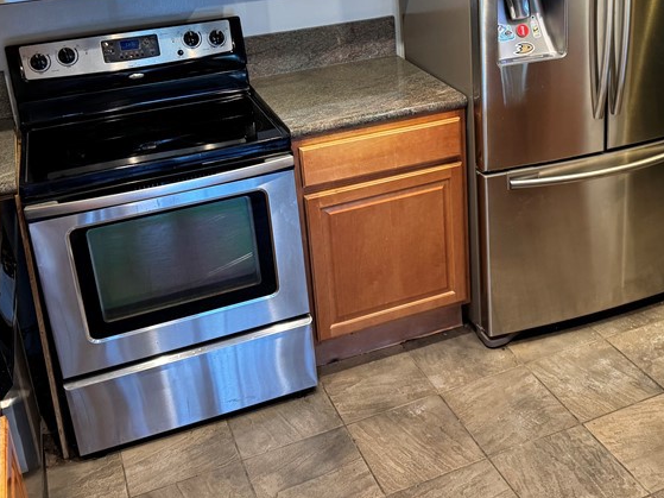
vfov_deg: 32.2
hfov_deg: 42.7
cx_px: 409
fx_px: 844
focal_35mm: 44
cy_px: 121
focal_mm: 6.76
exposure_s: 1/60
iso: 320
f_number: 1.78
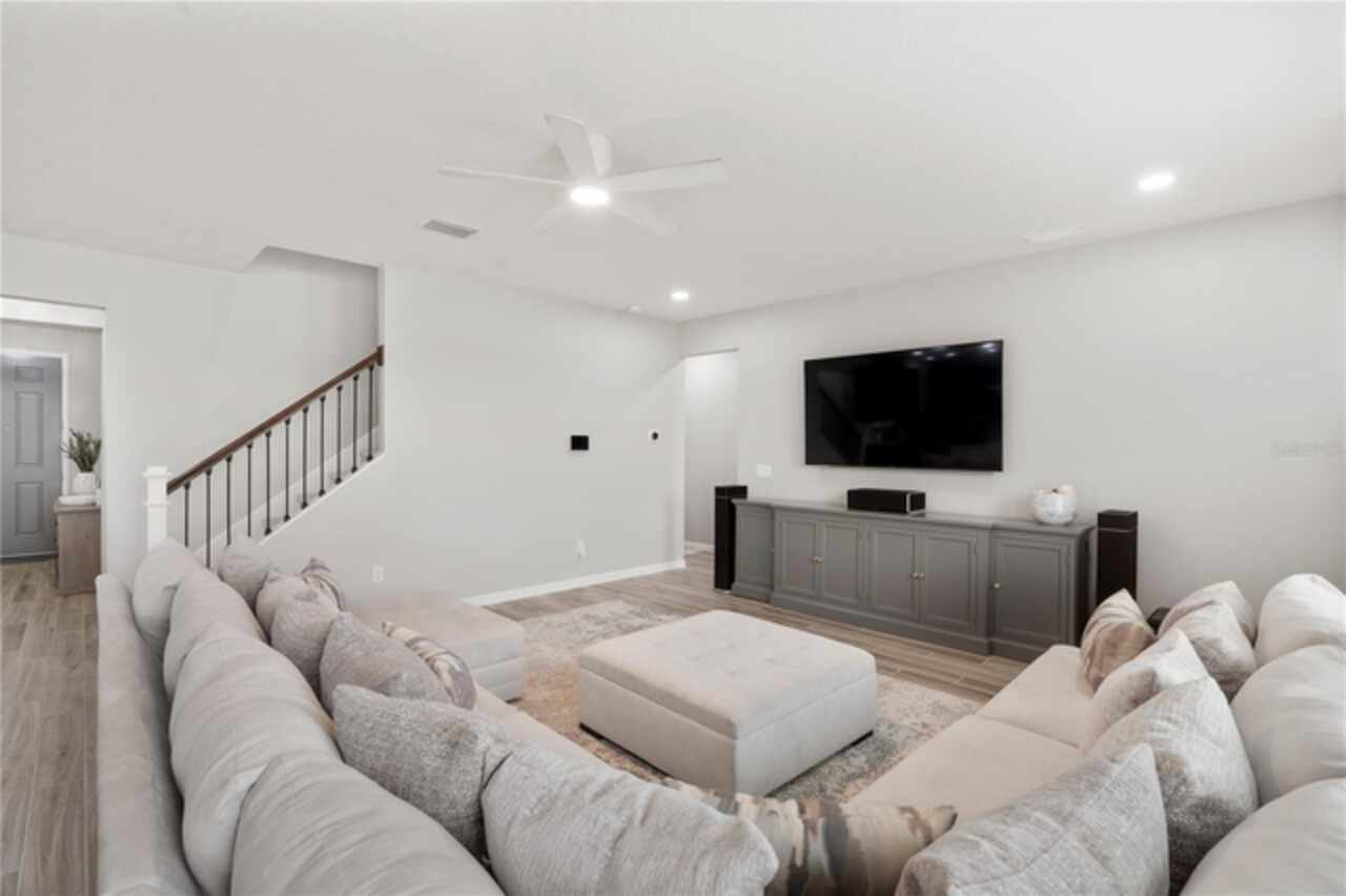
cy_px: 448
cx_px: 673
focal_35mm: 16
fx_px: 598
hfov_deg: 96.8
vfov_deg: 73.7
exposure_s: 1.3
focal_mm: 16
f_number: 8
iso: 250
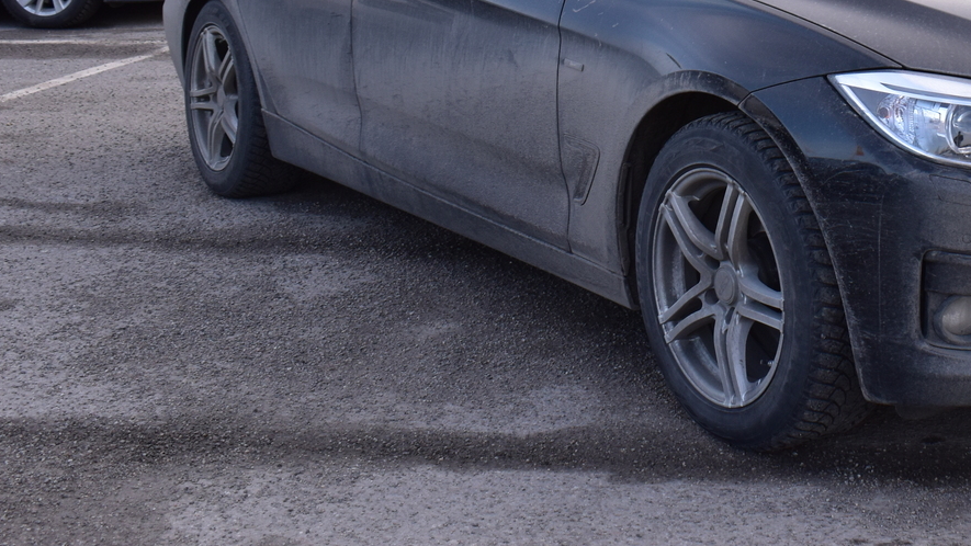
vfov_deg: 17.0
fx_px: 1777
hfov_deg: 29.6
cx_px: 820
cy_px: -42
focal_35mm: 69
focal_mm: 24
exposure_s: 1/180
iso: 400
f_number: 9.5
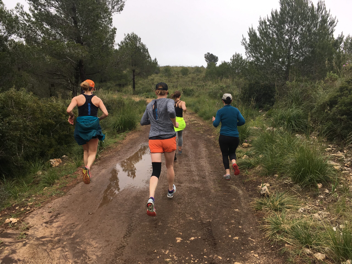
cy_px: 132
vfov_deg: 48.2
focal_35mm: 29
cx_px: 176
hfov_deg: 61.7
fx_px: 295
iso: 25
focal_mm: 4.15
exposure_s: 1/363
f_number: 2.2
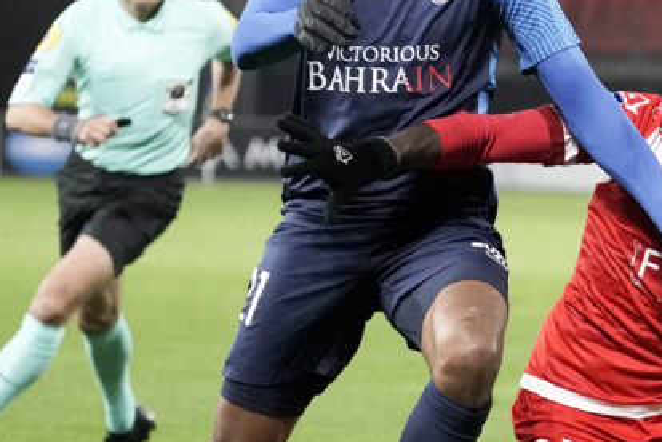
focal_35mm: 495
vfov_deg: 2.8
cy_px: 251
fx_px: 9102
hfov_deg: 4.2
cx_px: 652
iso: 8000
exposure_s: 1/1000
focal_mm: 200
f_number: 5.6
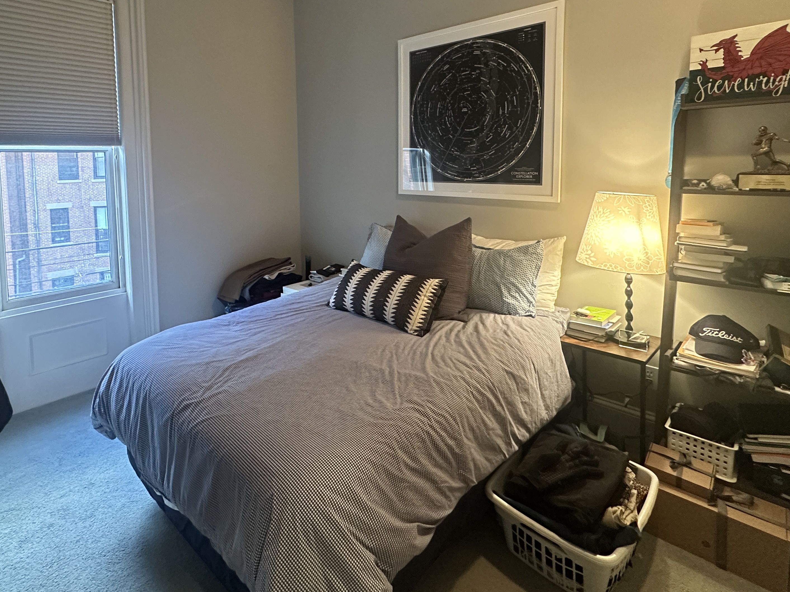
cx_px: 322
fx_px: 456
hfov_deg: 80.9
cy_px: 192
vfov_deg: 64.1
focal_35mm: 20
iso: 500
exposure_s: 1/60
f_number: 2.2
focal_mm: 2.22
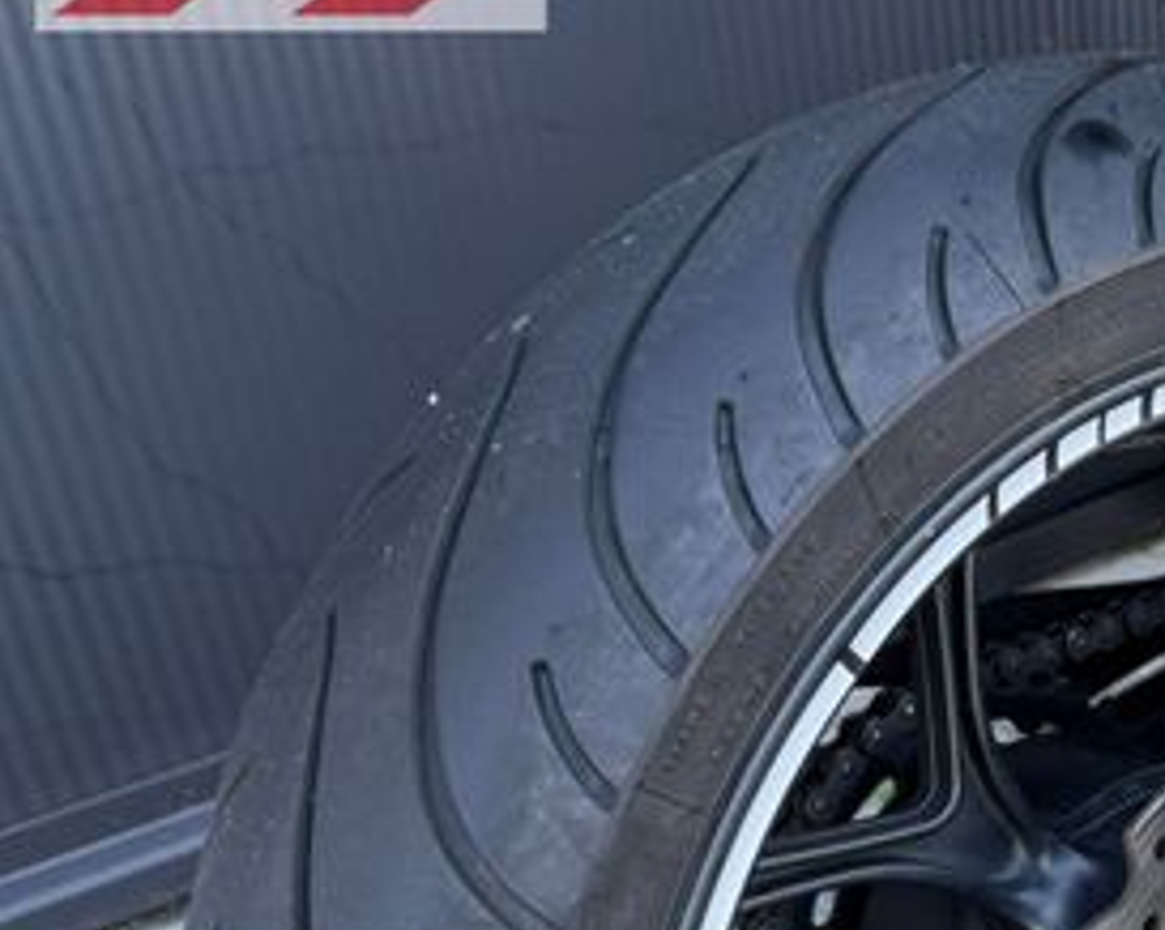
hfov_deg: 30.1
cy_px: 785
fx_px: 1895
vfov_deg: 26.9
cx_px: 1327
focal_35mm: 55
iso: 125
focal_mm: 6.76
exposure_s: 1/233
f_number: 1.78
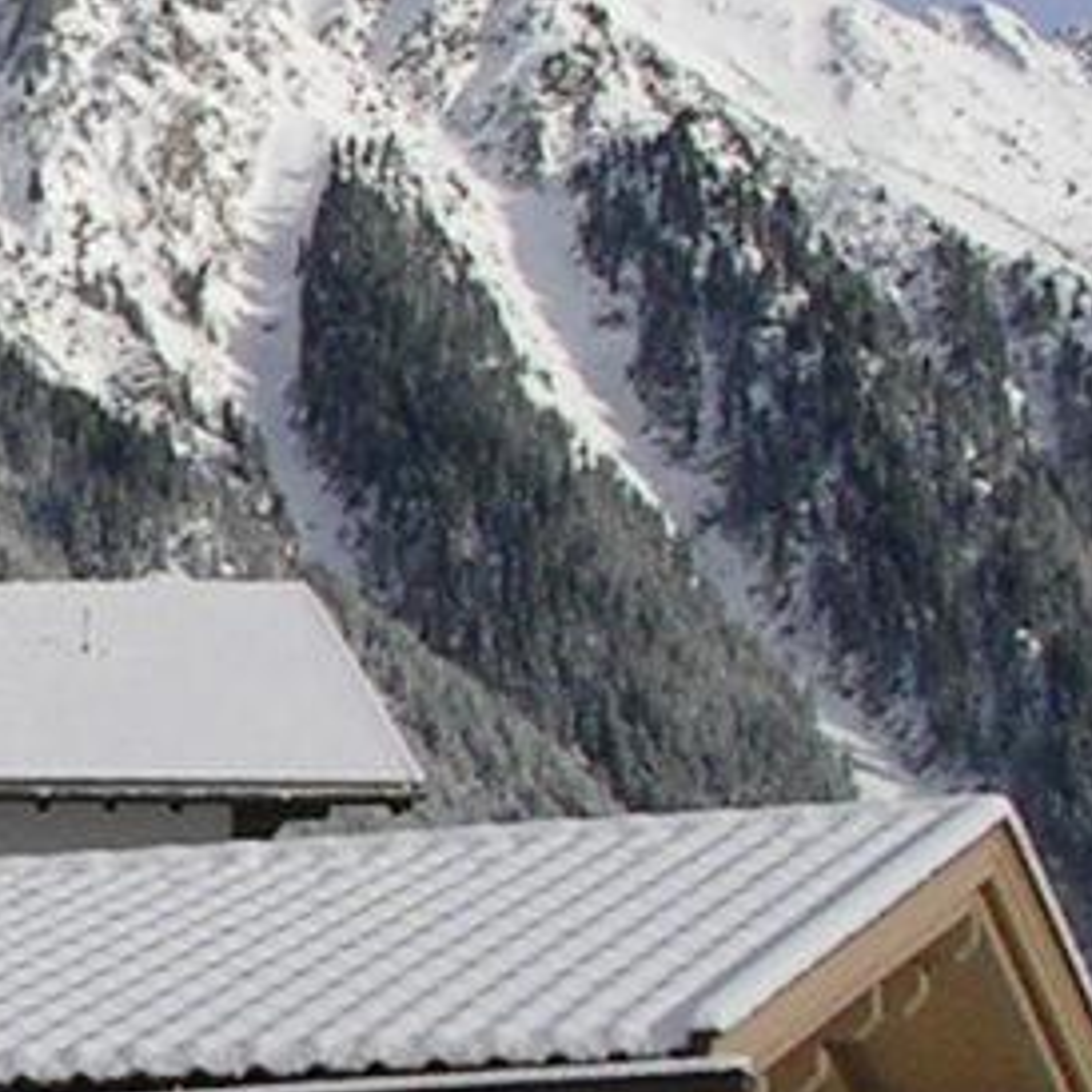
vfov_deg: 6.4
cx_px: -1506
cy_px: 789
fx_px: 9779
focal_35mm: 274
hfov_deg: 6.1
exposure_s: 1/390
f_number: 6.4
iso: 50
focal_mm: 8
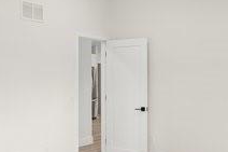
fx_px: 310
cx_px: 105
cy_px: 89
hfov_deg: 40.3
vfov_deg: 27.4
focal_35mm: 49
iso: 250
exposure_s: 1/8
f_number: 6.3
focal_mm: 16
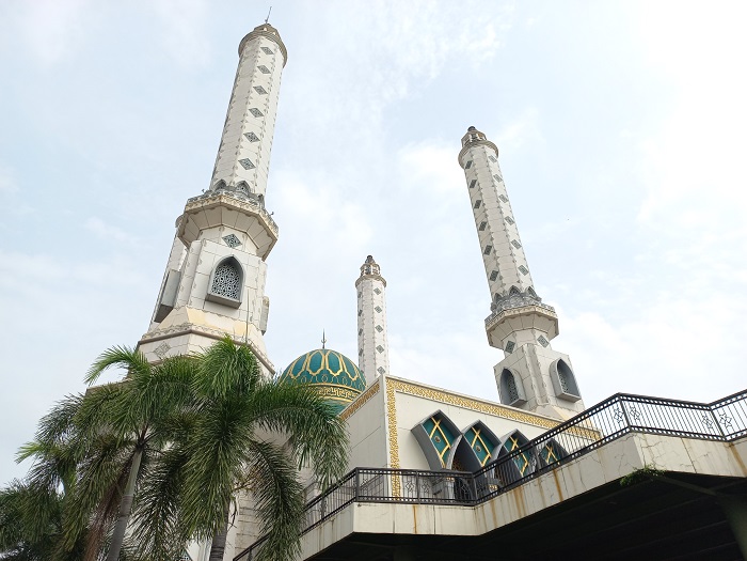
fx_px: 539
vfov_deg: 54.9
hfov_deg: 69.4
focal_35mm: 25
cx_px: 374
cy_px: 280
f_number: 1.8
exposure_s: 1/627
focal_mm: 4.6
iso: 25
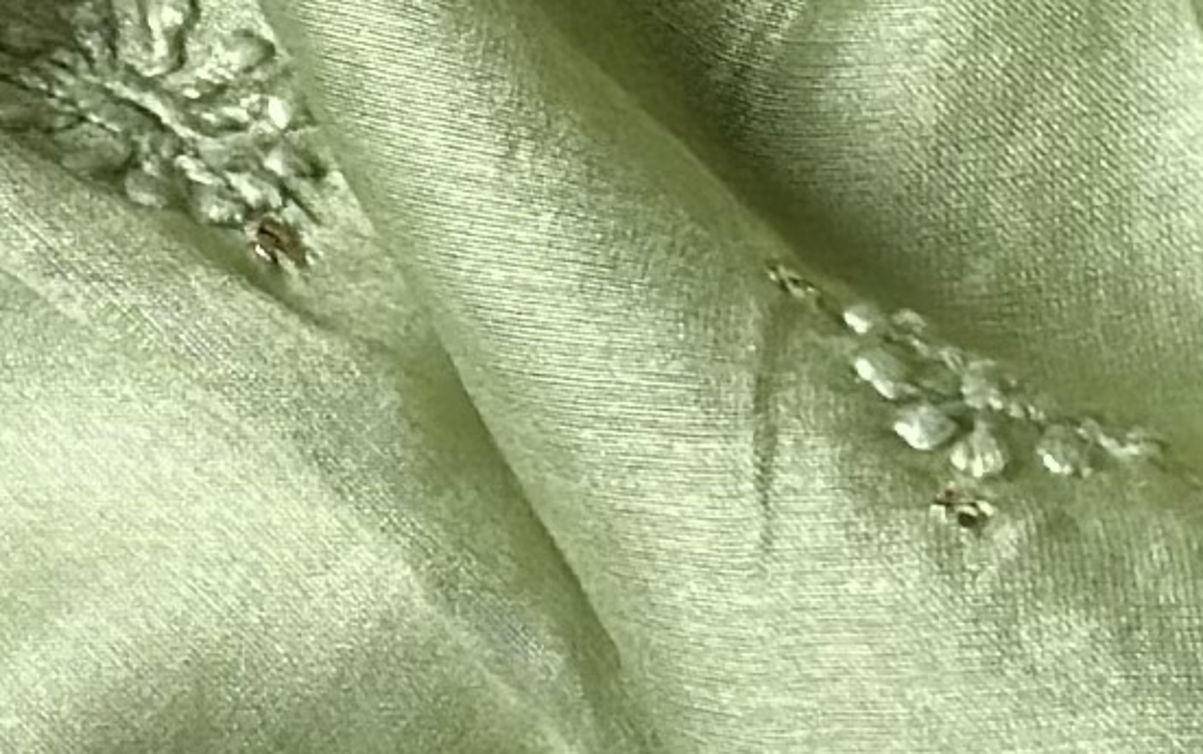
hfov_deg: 5.6
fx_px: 12202
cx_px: 2
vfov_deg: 3.5
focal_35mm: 372
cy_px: -704
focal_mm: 6.86
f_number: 1.78
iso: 125
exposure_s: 1/86
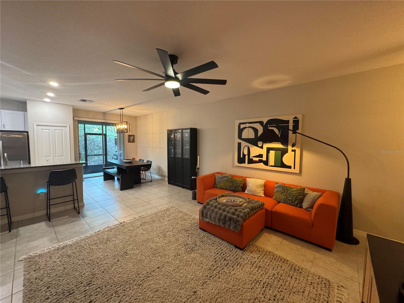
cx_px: 202
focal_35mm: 14
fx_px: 163
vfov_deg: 85.7
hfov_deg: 102.1
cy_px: 152
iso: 500
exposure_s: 1/60
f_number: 2.2
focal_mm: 2.22
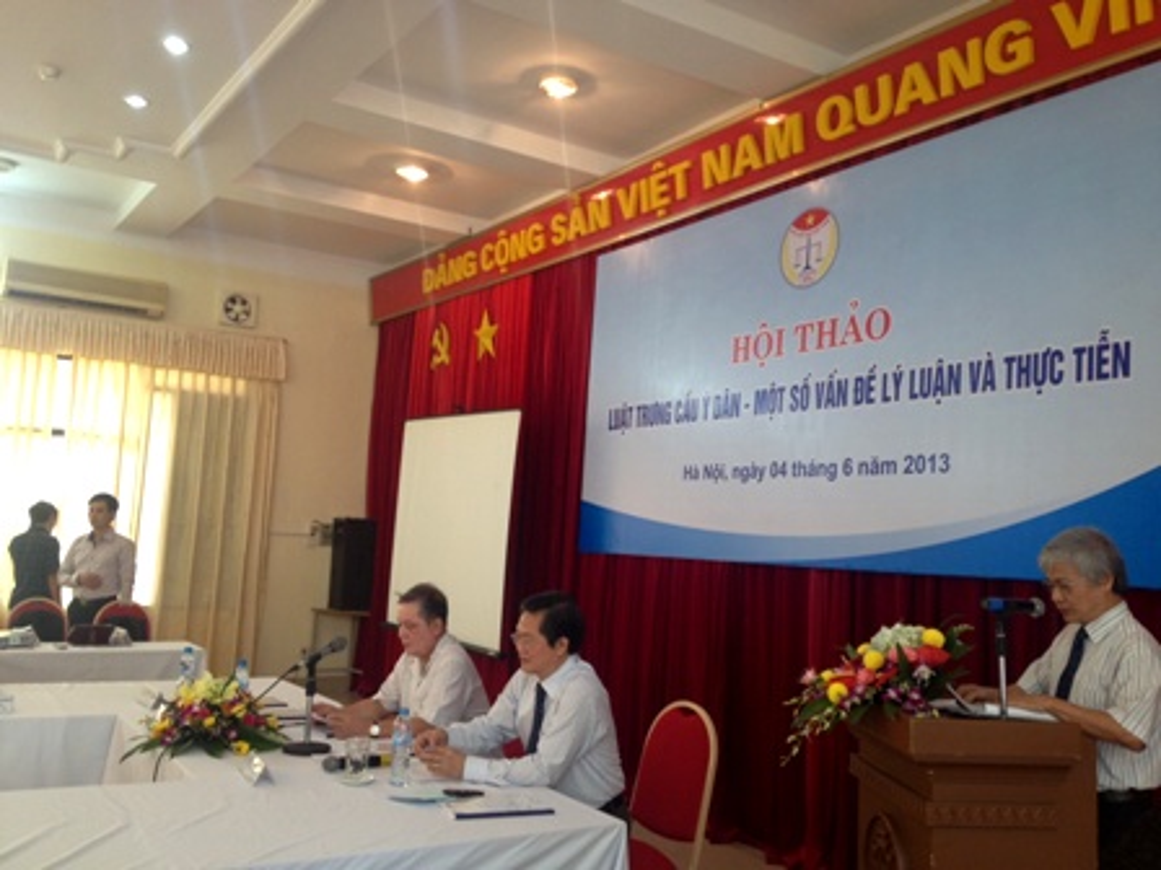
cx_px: 580
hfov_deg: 52.6
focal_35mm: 35
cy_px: 435
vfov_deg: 40.7
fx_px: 1174
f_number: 2.4
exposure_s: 1/20
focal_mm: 4.28
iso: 64
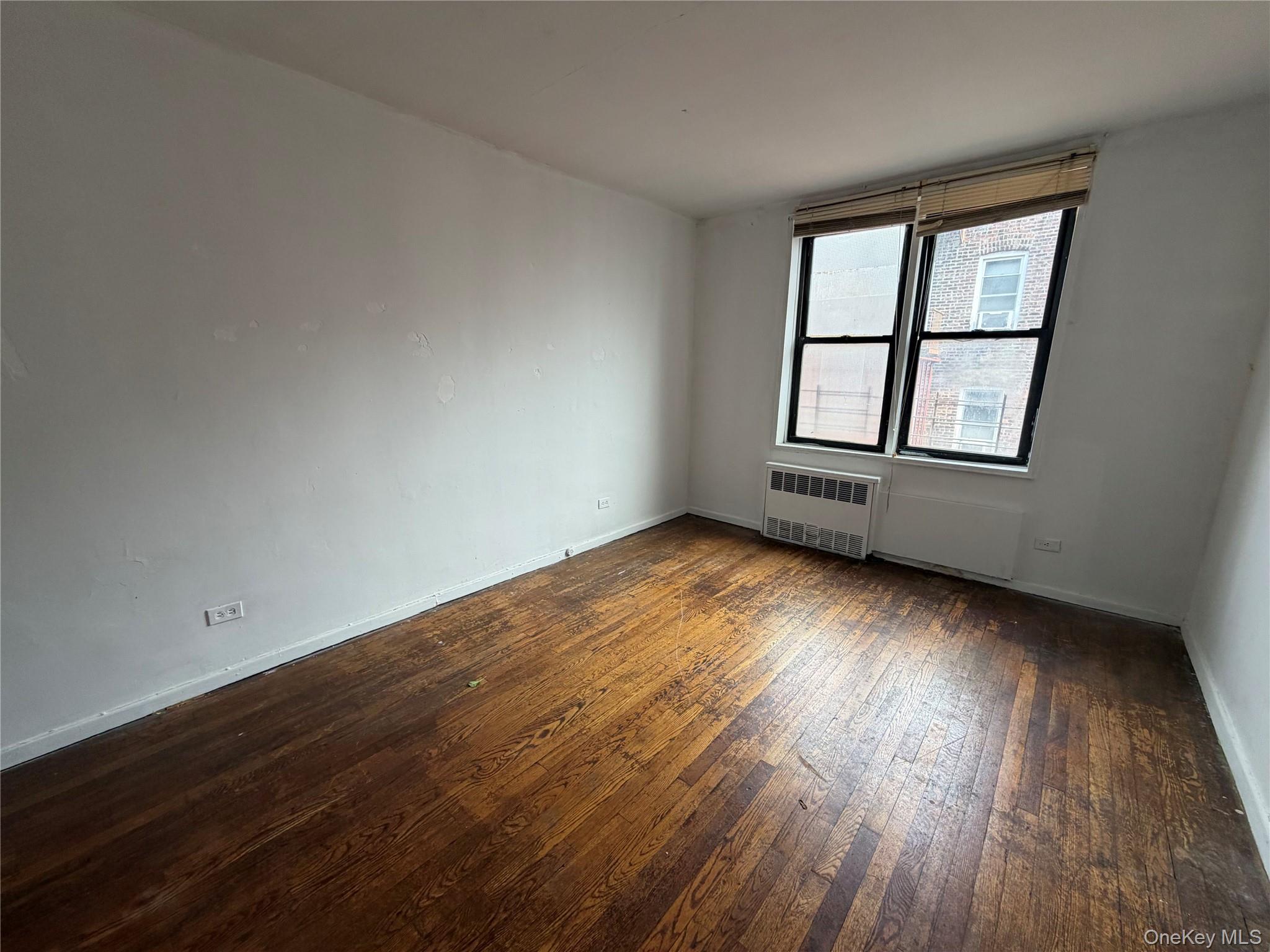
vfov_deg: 85.7
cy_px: 476
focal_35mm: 14
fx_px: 514
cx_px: 635
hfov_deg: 102.1
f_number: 2.2
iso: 100
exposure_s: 1/121
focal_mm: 2.22
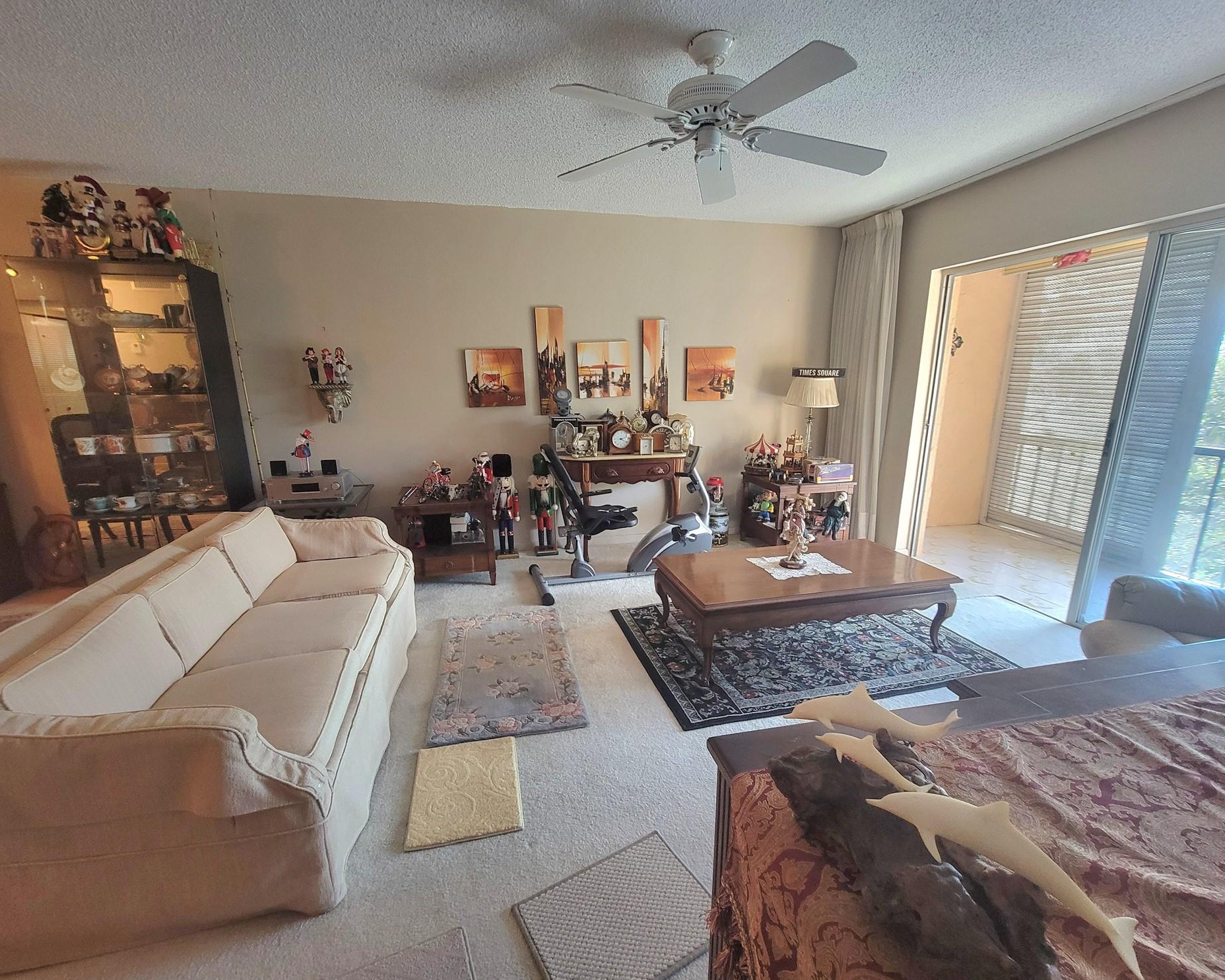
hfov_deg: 100.7
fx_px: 508
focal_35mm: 14
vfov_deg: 88.0
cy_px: 502
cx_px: 614
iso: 320
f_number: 2.2
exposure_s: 1/40
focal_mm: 2.2
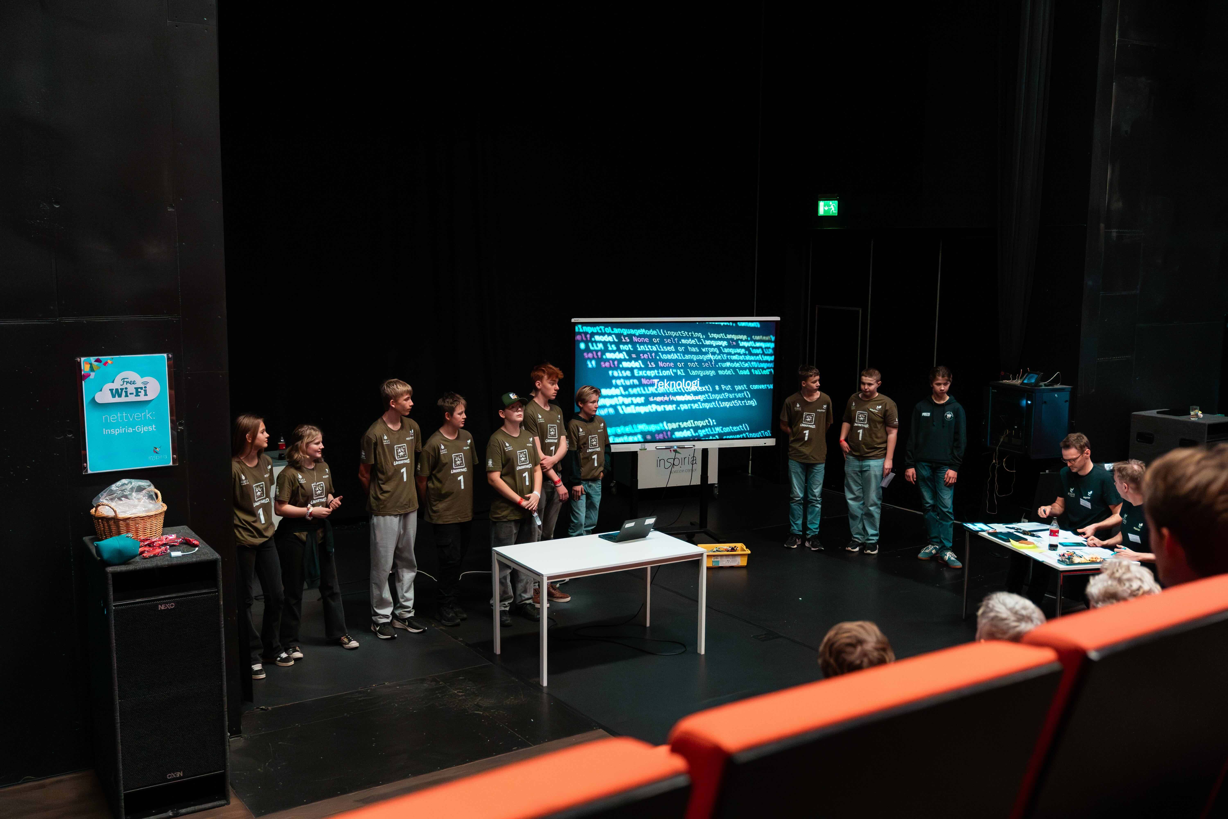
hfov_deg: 55.8
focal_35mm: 34
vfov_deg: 38.9
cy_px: 410
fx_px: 1160
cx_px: 614
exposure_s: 1/320
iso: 12800
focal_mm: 34
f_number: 2.8
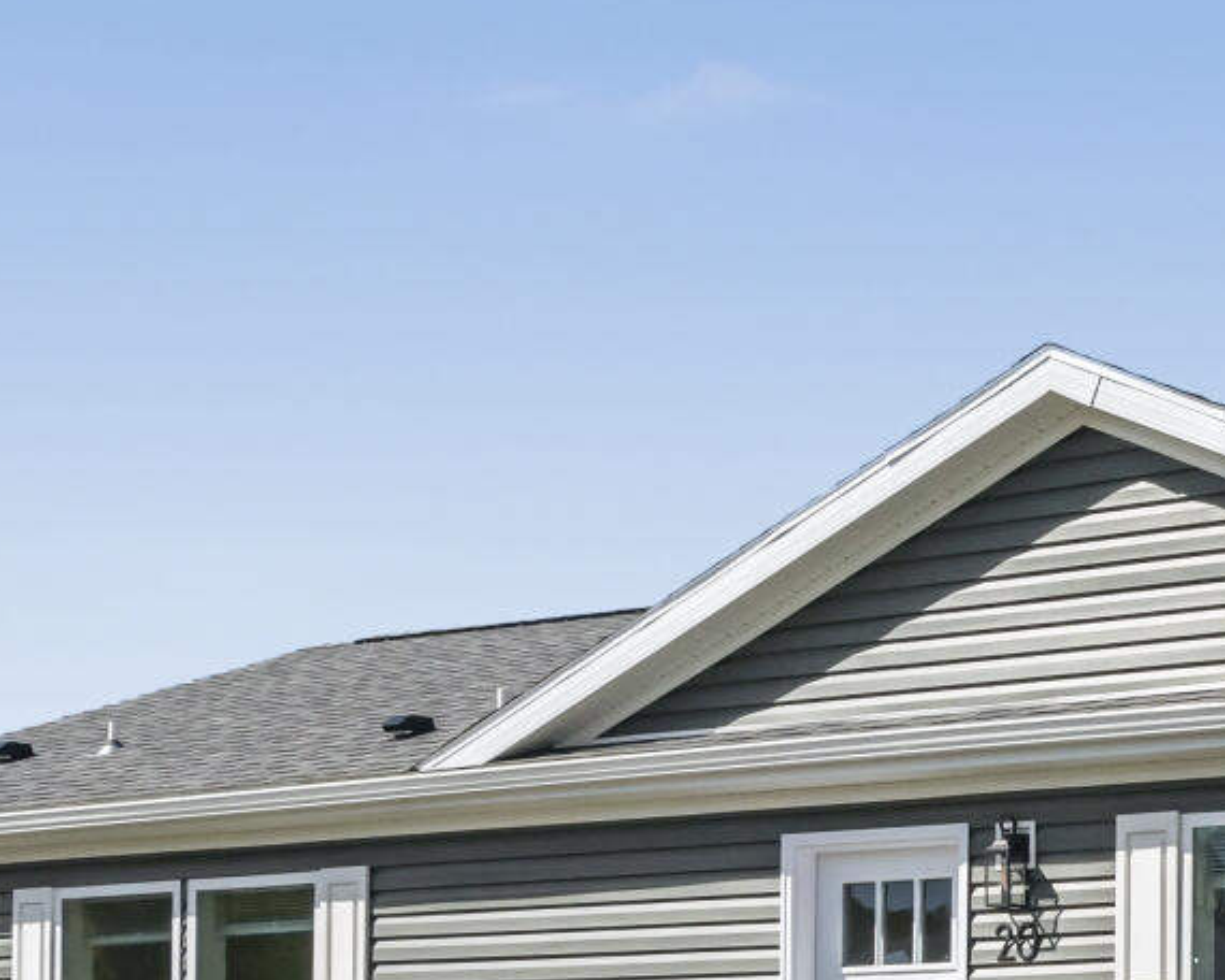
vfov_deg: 18.5
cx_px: 1608
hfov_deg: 21.7
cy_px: 1157
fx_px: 2864
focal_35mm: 79
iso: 800
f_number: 8
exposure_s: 1/3000
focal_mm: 16
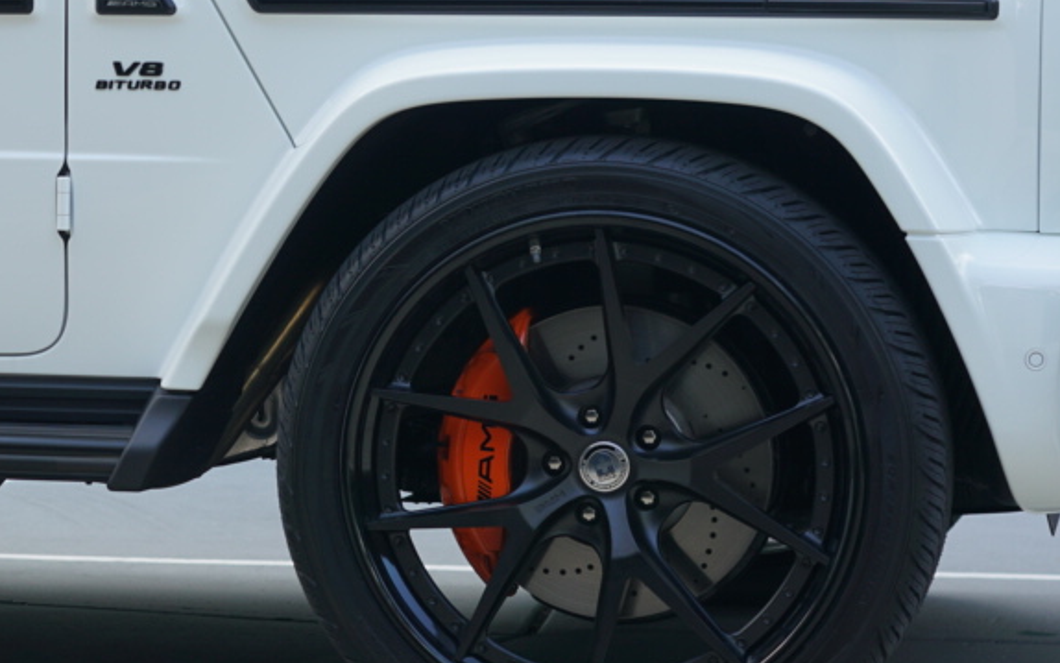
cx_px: -268
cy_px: 205
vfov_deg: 8.3
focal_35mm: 158
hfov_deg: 12.9
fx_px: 4565
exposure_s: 1/160
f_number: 4
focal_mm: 55
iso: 125
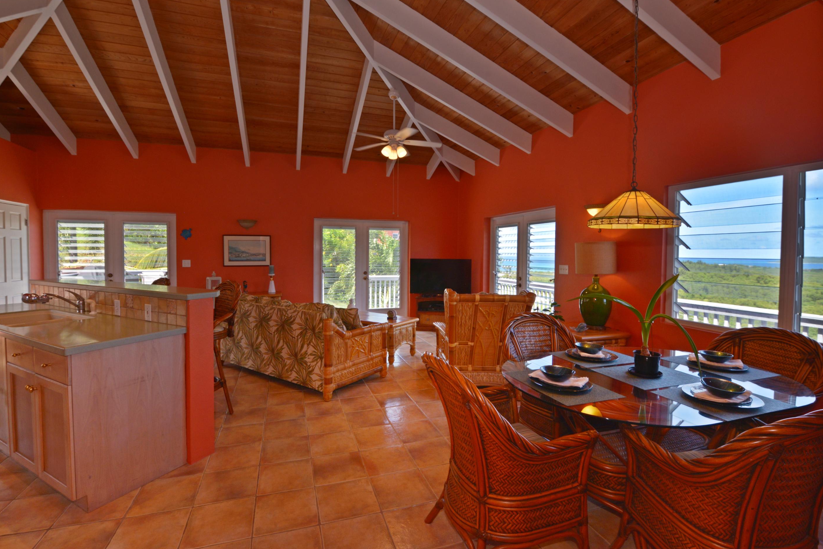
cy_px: 257
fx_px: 366
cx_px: 404
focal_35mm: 16
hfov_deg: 96.7
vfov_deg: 73.7
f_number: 10
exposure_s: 1/80
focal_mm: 15
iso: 200
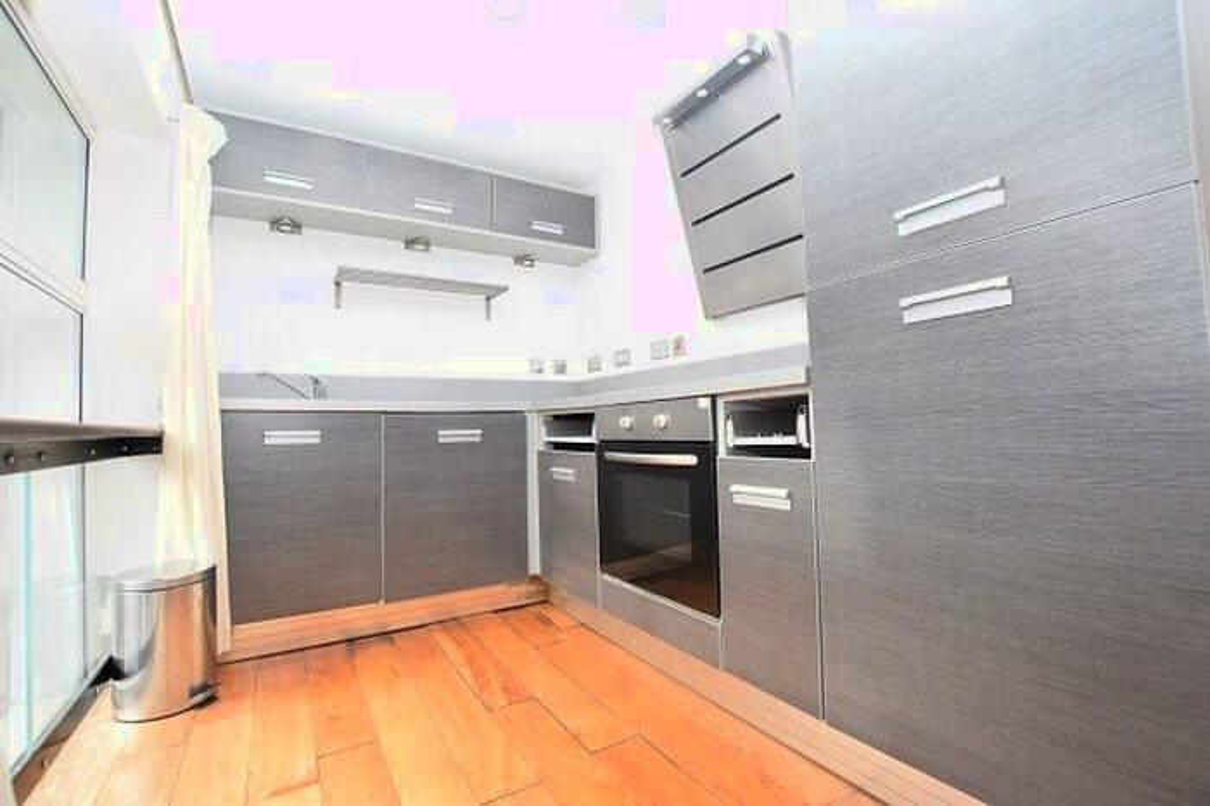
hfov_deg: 100.4
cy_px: 403
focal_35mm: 15
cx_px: 605
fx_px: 504
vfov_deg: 77.3
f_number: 5.6
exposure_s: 1/125
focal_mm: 10
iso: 360
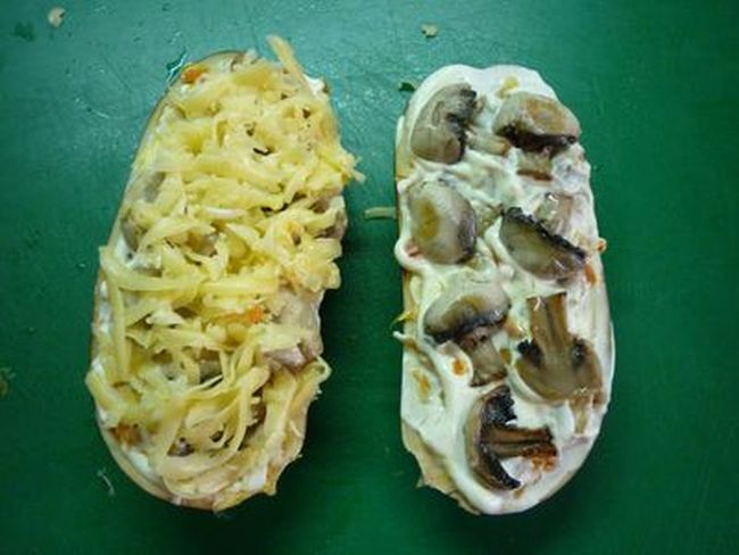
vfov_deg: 43.0
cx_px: 370
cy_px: 278
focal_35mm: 33
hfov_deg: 55.3
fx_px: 705
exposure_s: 1/30
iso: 320
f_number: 2.8
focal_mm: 5.5
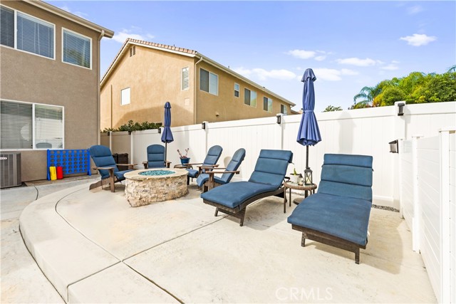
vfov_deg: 81.2
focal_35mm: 14
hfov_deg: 104.2
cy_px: 152
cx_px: 228
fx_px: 177
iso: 80
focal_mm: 14
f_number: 8
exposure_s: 1/320
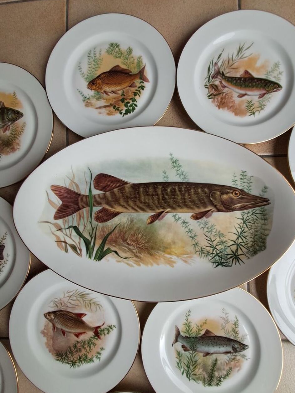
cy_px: 192
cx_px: 156
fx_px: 193
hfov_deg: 74.6
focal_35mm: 17
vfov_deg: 91.0
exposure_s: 1/50
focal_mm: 1.64
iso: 64
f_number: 2.2
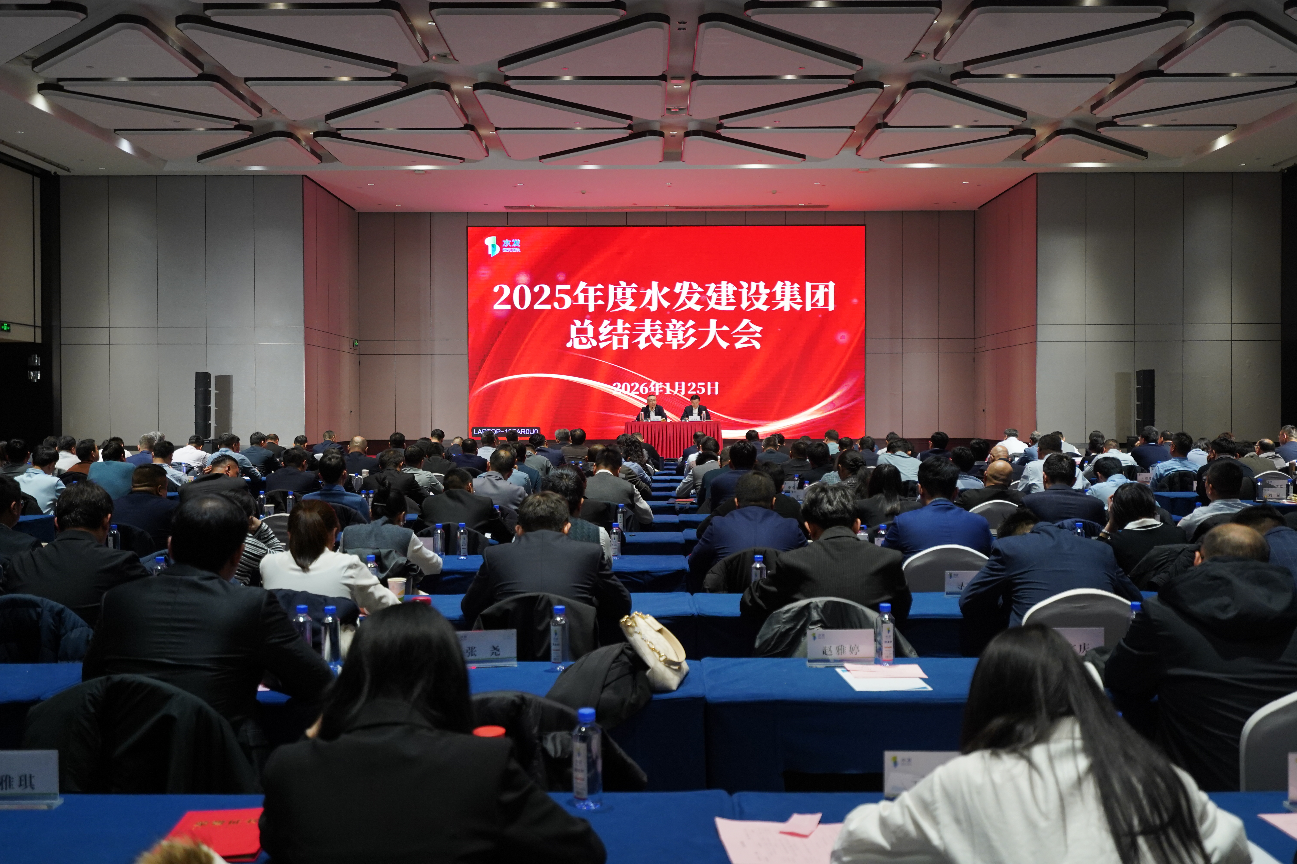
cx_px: 648
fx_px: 1261
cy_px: 432
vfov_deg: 37.9
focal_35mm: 35
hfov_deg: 54.4
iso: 1600
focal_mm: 35
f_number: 4
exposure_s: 1/160
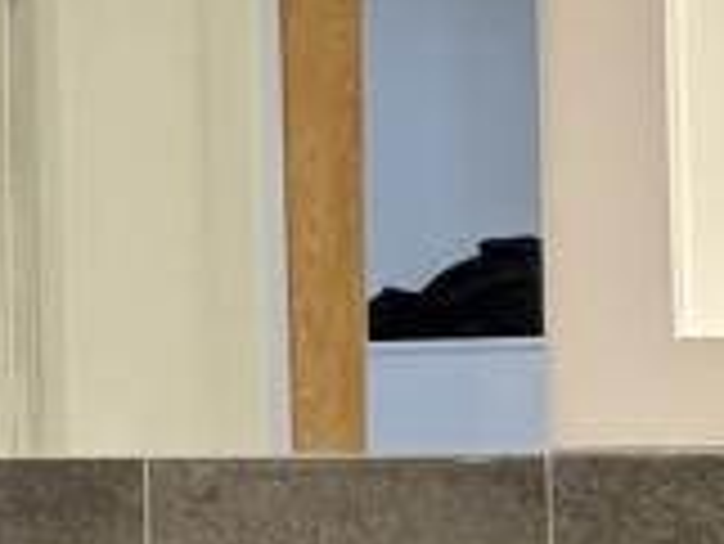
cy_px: 414
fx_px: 1863
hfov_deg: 20.3
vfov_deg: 16.5
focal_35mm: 89
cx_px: -193
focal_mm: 2.22
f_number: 2.2
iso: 1250
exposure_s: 1/50
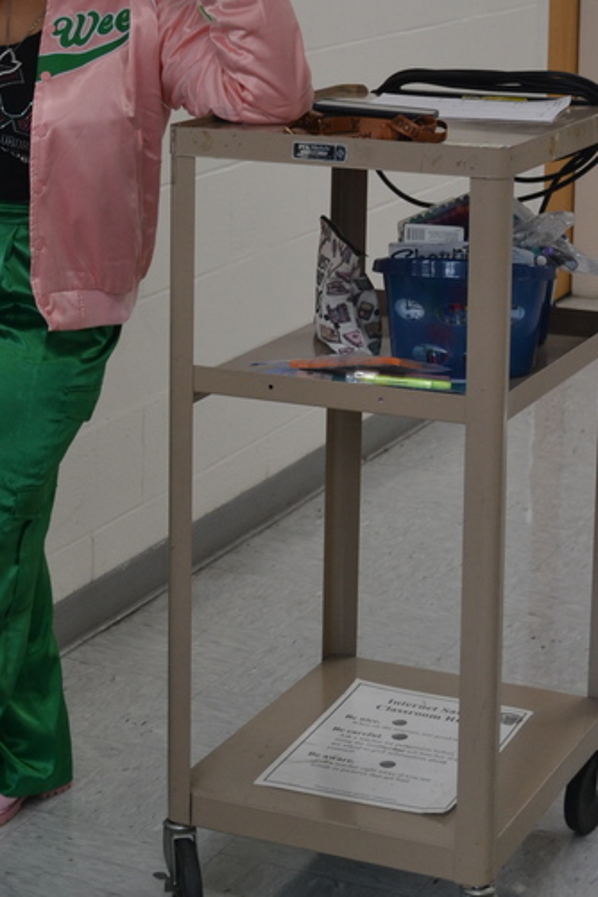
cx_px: 53
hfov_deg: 14.7
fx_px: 2292
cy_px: 258
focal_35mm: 92
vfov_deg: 22.0
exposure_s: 1/60
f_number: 4.5
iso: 400
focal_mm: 30
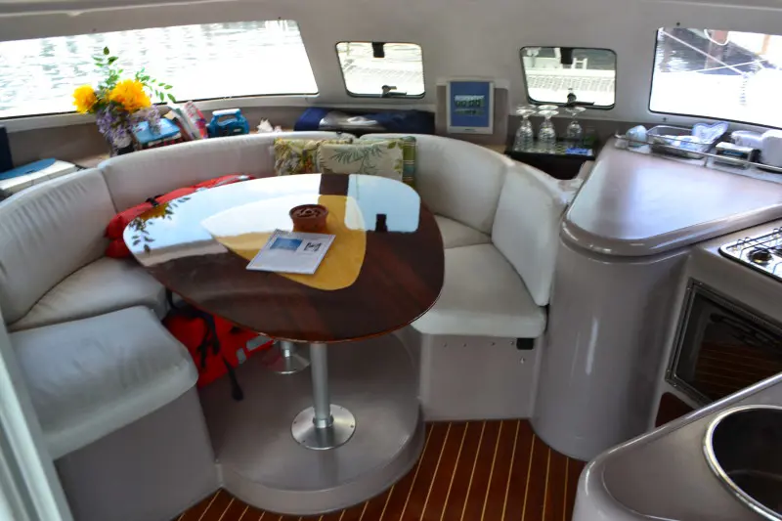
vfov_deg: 47.9
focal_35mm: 27
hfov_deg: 67.4
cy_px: 260
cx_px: 391
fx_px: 586
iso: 500
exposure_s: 1/60
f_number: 8
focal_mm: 18
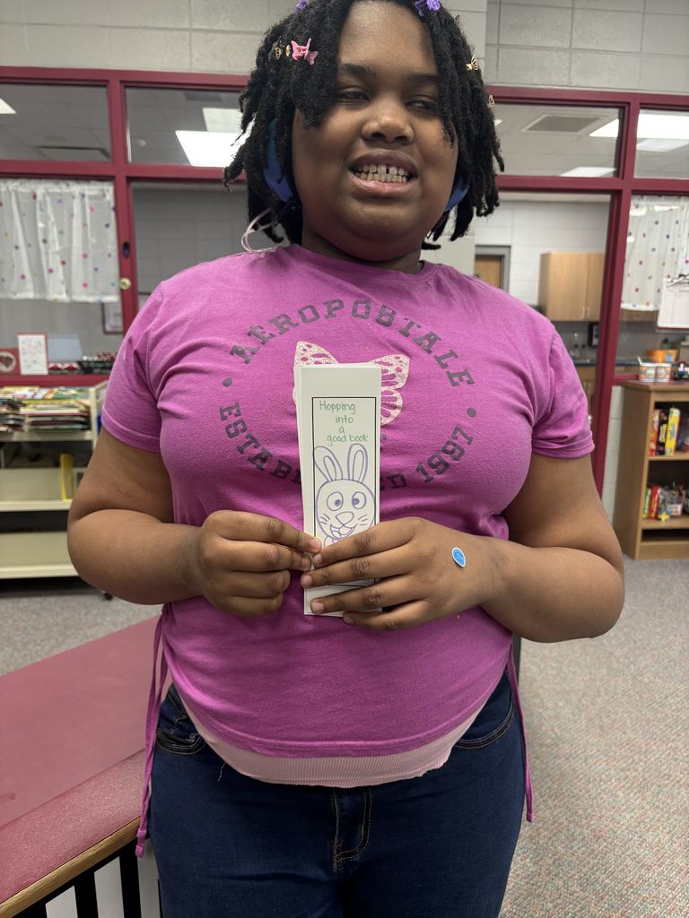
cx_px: 344
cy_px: 459
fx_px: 690
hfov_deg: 53.1
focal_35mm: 26
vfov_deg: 67.3
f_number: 1.6
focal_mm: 5.96
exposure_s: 1/60
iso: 200
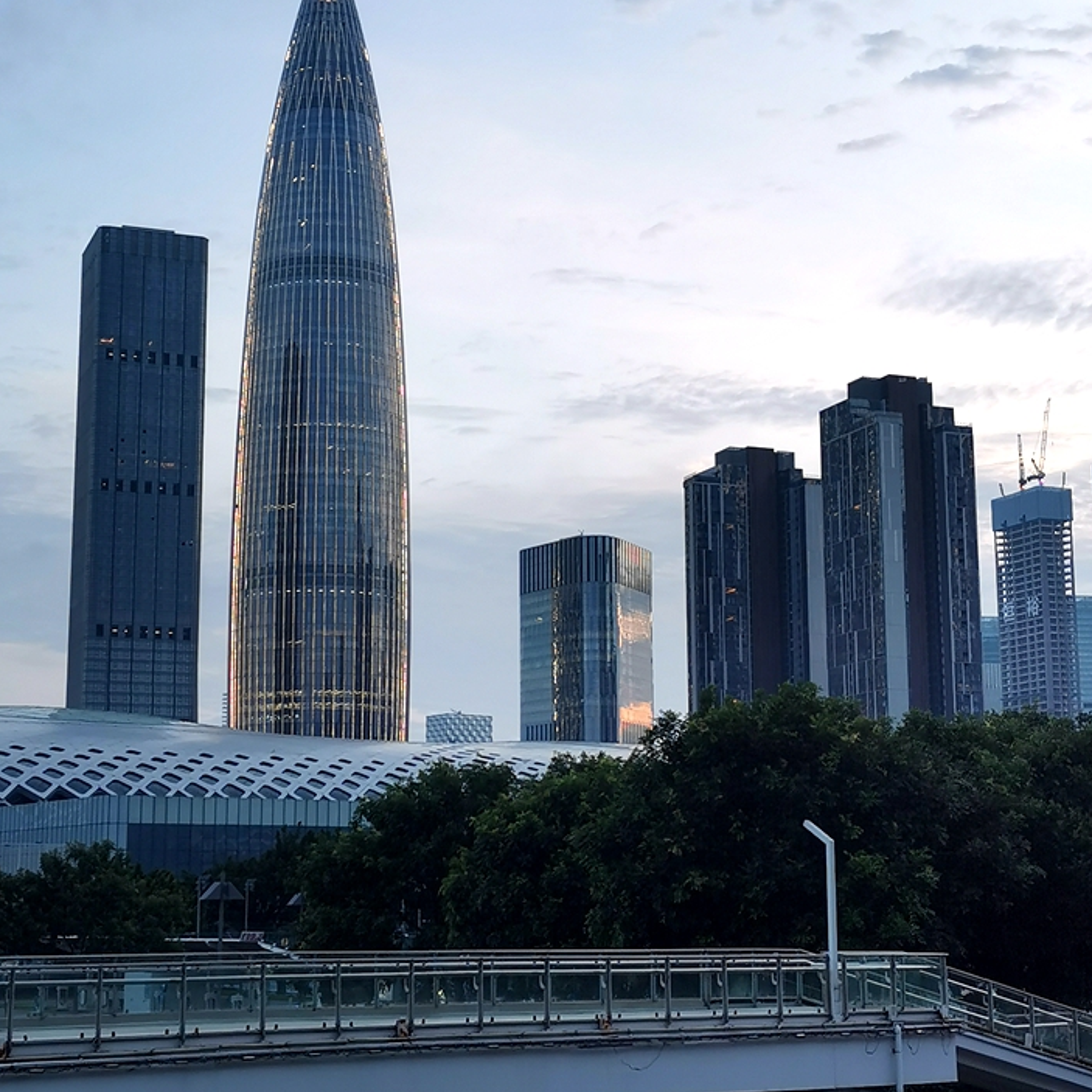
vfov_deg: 29.1
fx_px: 2106
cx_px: 527
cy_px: 515
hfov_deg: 29.1
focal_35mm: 59
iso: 50
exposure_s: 1/150
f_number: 1.8
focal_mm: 5.58
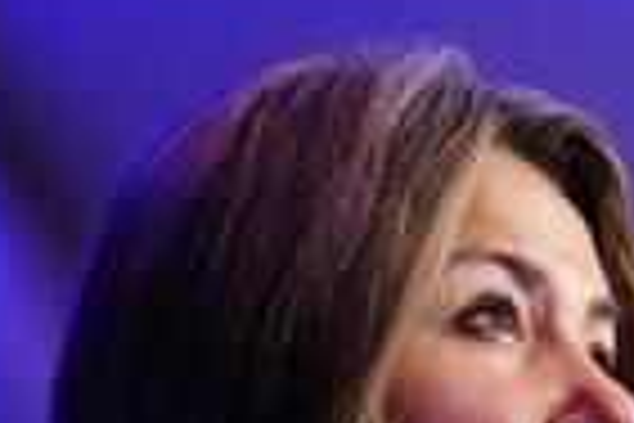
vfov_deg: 2.2
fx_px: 10953
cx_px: 1111
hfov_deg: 3.3
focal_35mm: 622
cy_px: 848
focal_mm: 135
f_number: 1.8
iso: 4000
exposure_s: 1/320
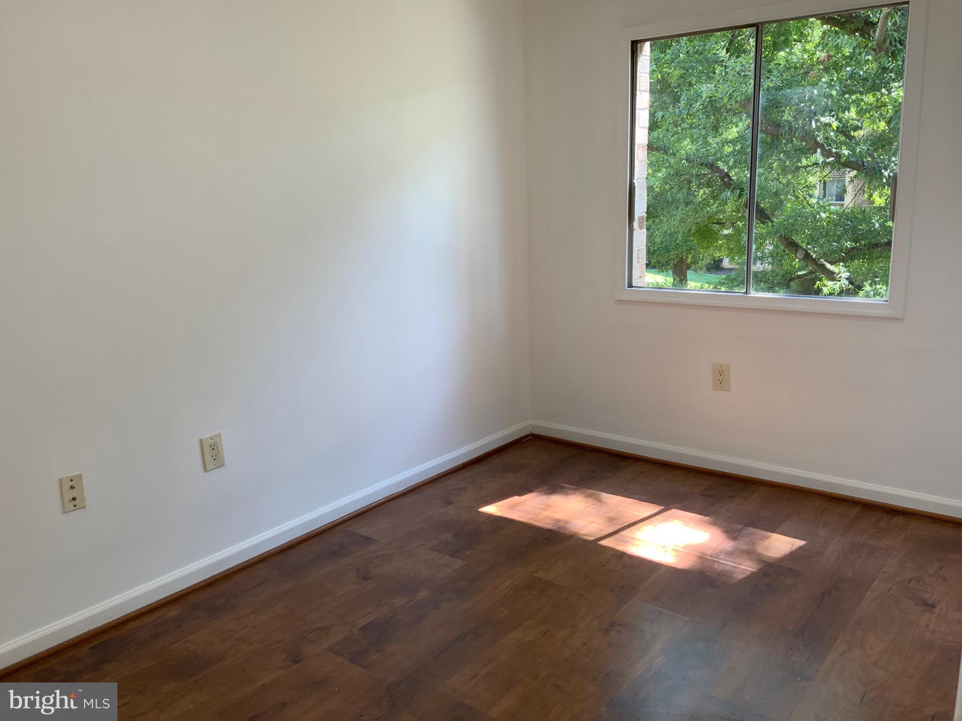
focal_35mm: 29
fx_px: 806
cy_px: 360
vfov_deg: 48.2
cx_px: 481
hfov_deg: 61.7
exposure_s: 1/120
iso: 40
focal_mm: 3
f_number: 1.8
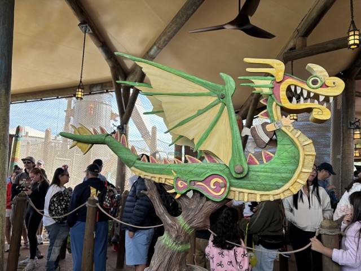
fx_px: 271
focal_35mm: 26
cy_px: 136
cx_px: 180
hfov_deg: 67.3
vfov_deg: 53.1
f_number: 1.6
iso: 40
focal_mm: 5.96
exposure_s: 1/218
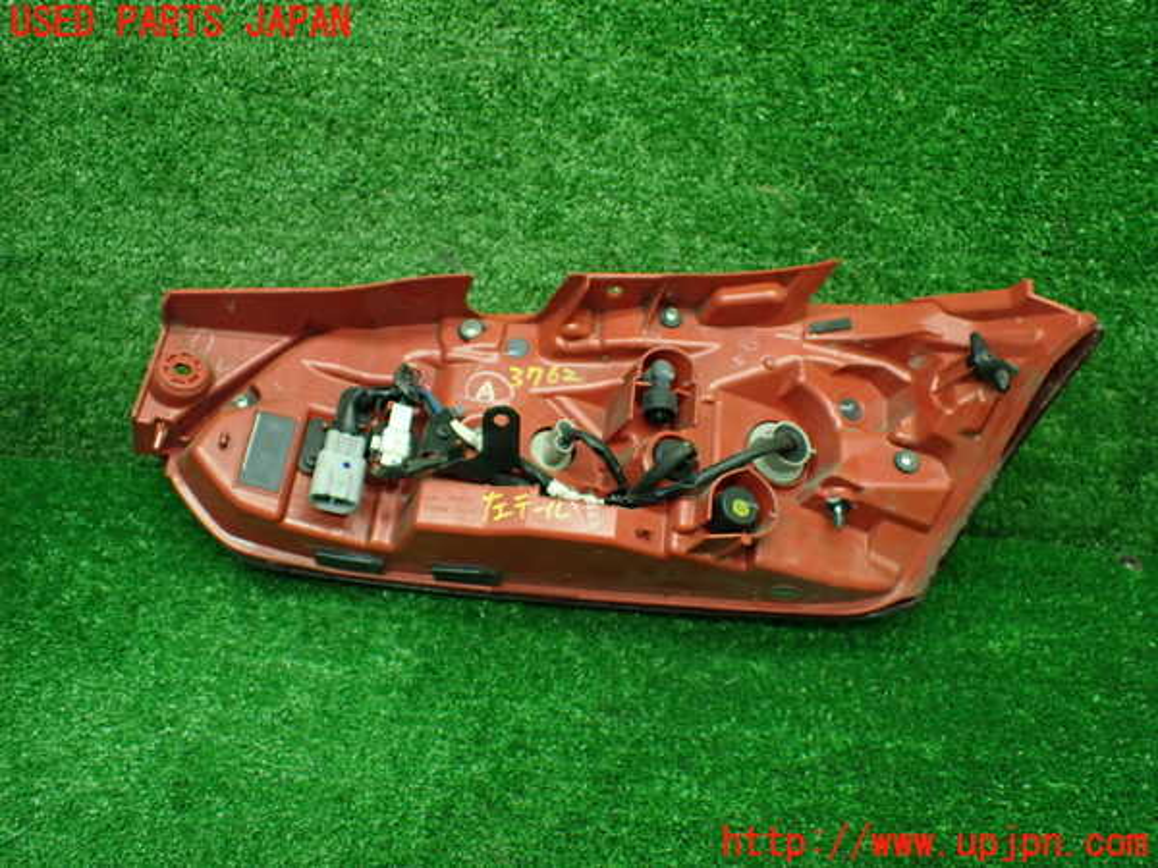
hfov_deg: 60.0
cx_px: 579
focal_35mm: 30
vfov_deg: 46.8
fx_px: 1004
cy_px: 434
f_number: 2.3
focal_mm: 5.4
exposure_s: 1/125
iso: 640
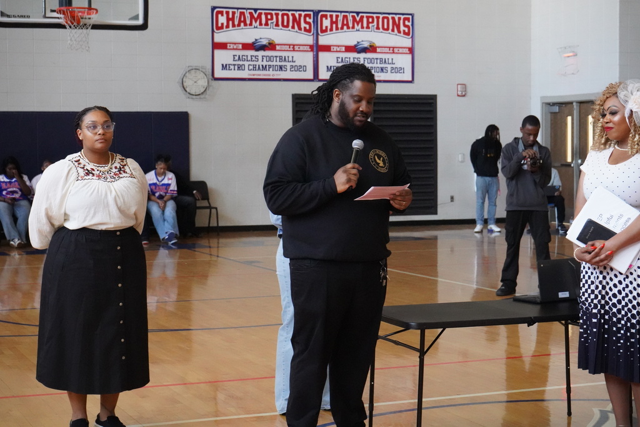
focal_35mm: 70
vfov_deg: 19.5
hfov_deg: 28.8
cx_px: 320
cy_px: 214
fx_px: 1245
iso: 20000
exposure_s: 1/80
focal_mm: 70
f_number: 9
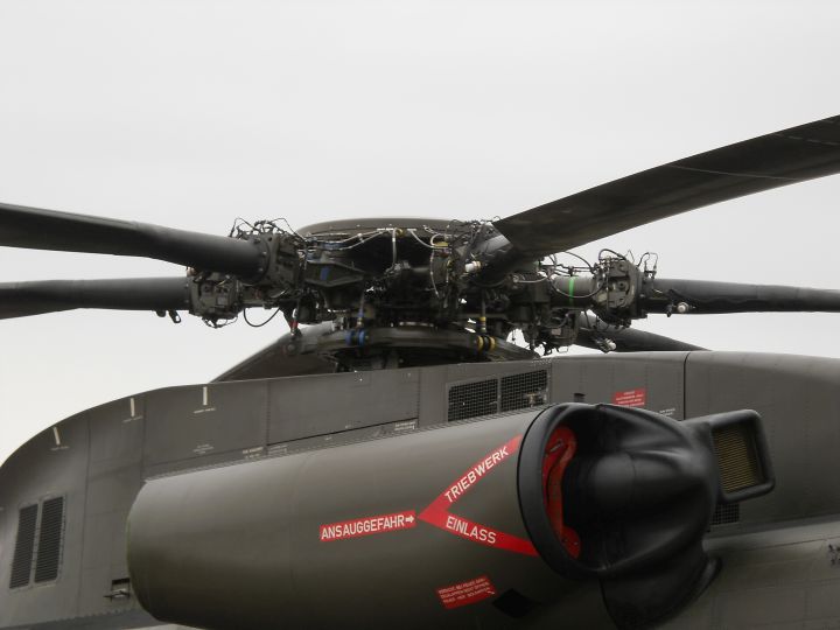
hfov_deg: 15.9
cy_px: 315
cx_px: 420
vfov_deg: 12.0
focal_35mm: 124
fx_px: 3009
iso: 80
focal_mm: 20.49
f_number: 6
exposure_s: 1/80
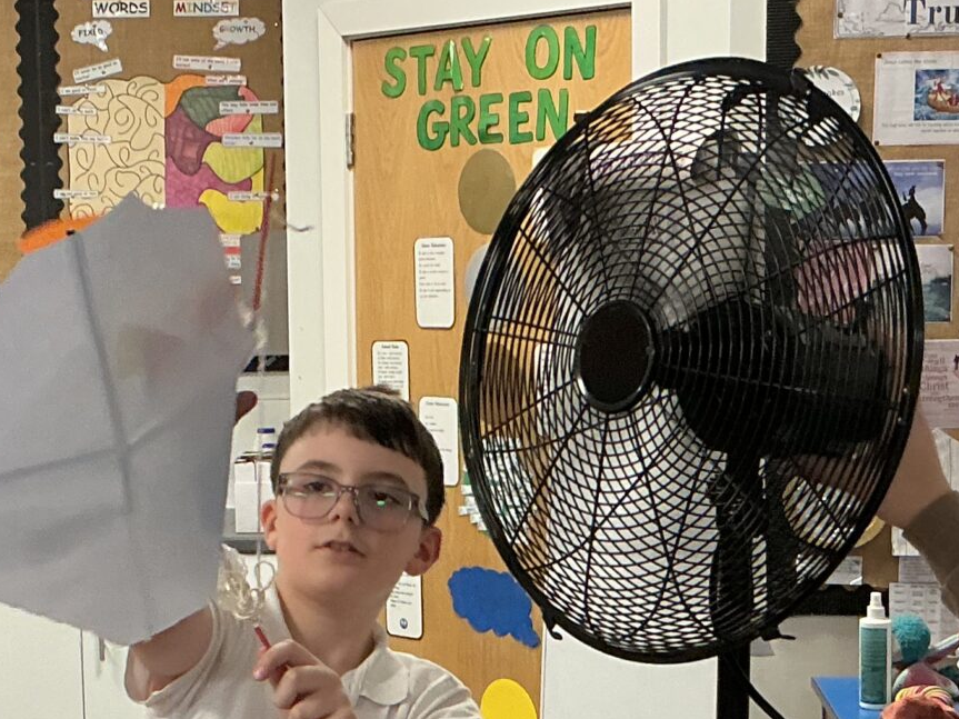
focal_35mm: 86
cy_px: 510
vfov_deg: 17.1
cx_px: 252
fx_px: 2382
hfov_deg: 22.6
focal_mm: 3
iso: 100
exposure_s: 1/60
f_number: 1.8
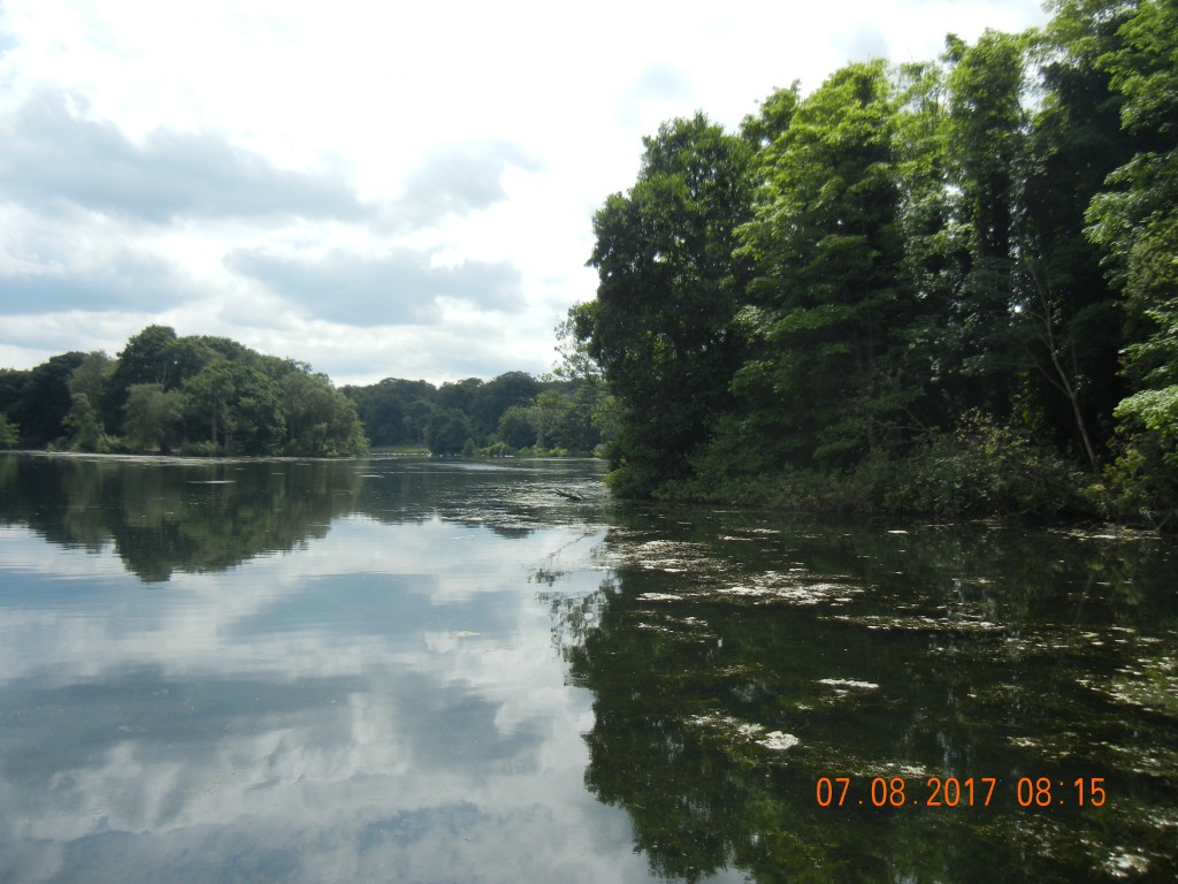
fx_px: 1021
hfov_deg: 60.0
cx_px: 589
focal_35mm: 30
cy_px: 442
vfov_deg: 46.8
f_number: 7
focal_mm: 5.4
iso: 160
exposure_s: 1/372
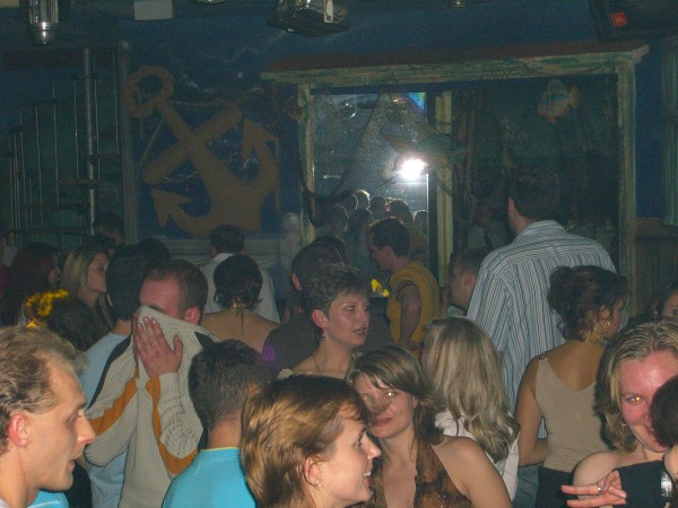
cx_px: 339
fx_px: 1567
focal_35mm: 80
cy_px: 254
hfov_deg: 24.4
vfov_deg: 18.4
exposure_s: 1/60
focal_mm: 16.6
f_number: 4.4
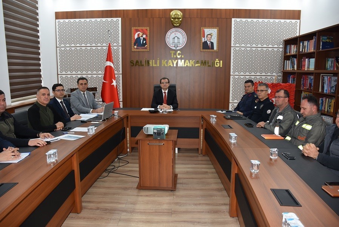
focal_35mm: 27
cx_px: 170
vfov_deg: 48.0
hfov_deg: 67.3
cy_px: 114
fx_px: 254
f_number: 4
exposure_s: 1/60
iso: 450
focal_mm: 18
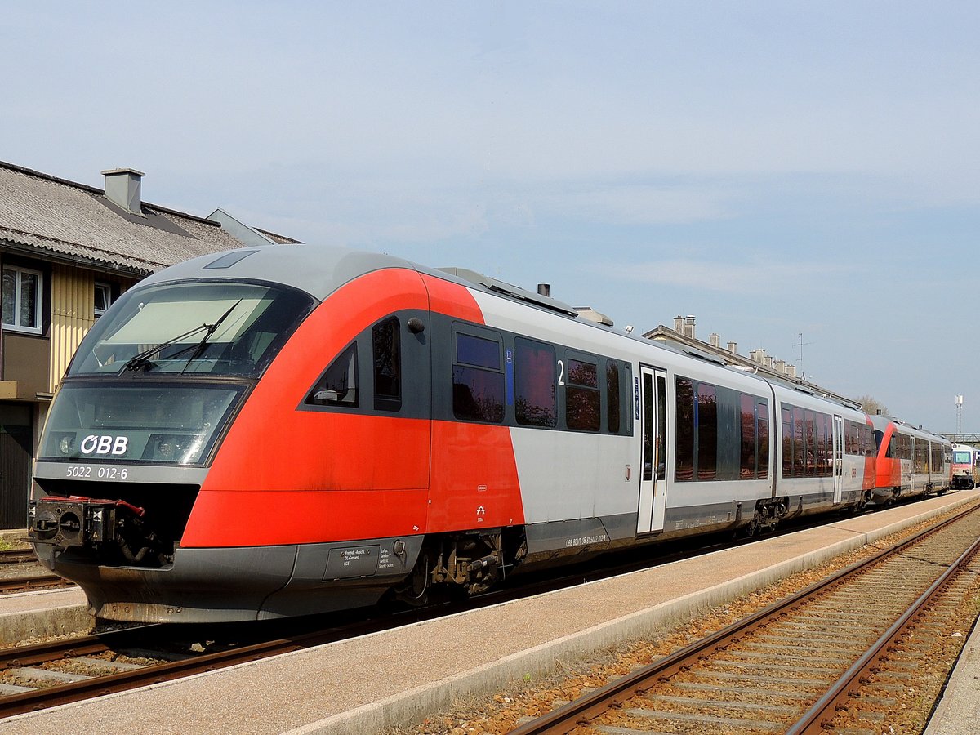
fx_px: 1132
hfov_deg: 46.8
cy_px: 368
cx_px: 490
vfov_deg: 36.0
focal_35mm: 40
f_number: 3.3
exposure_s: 1/1250
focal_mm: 7.1
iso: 100
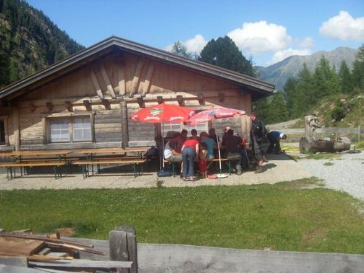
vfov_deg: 38.7
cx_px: 182
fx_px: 389
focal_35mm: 37
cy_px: 136
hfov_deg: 50.1
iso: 80
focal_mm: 6.3
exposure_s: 1/180
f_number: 7
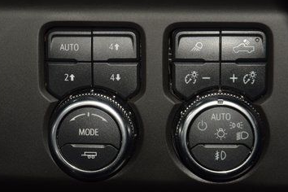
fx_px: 1520
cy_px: 73
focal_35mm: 190
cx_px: 96
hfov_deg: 10.8
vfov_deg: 7.2
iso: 100
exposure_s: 1/125
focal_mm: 70
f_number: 8
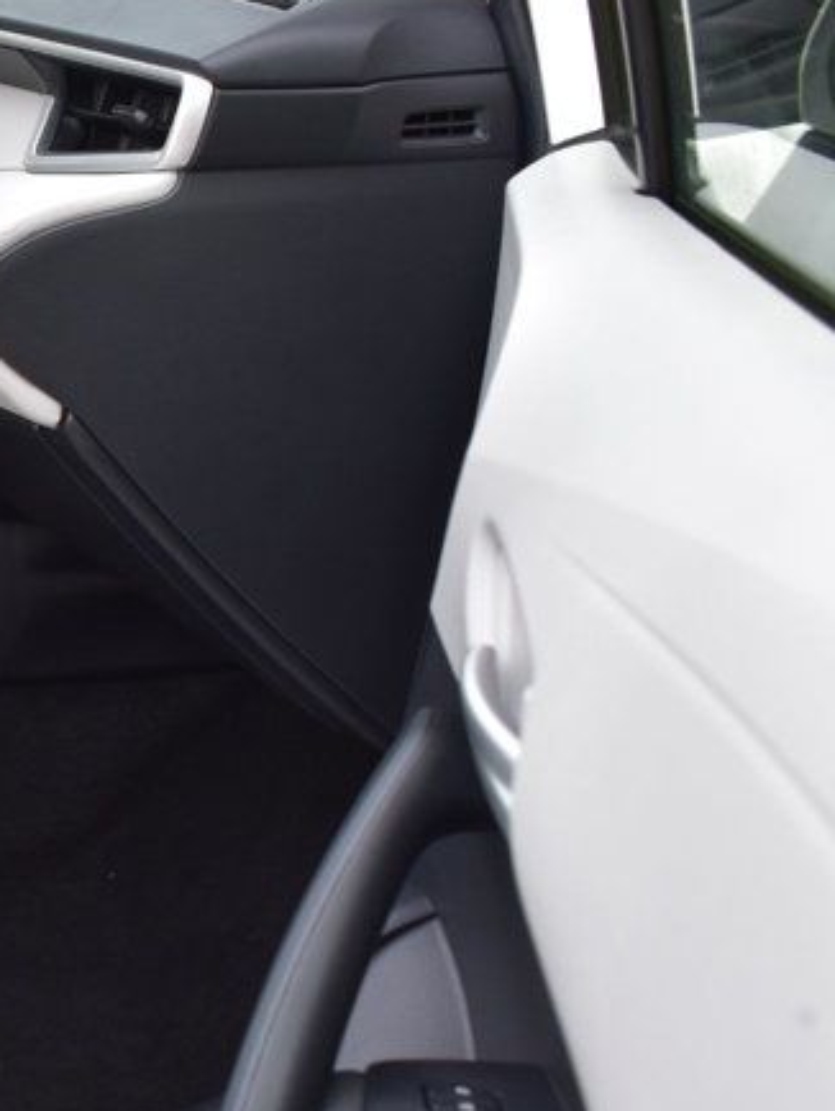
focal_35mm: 68
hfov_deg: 19.4
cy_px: 602
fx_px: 2185
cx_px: -353
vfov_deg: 28.5
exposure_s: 1/25
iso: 400
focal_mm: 20
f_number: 7.1
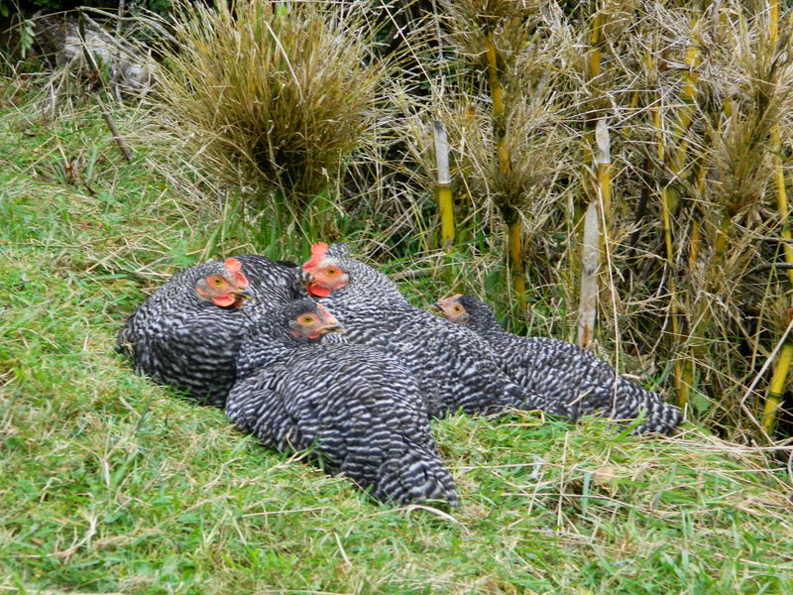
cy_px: 298
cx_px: 396
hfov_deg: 23.3
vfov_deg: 17.6
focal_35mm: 84
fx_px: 1924
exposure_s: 1/30
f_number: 4.2
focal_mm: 15.1
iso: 80
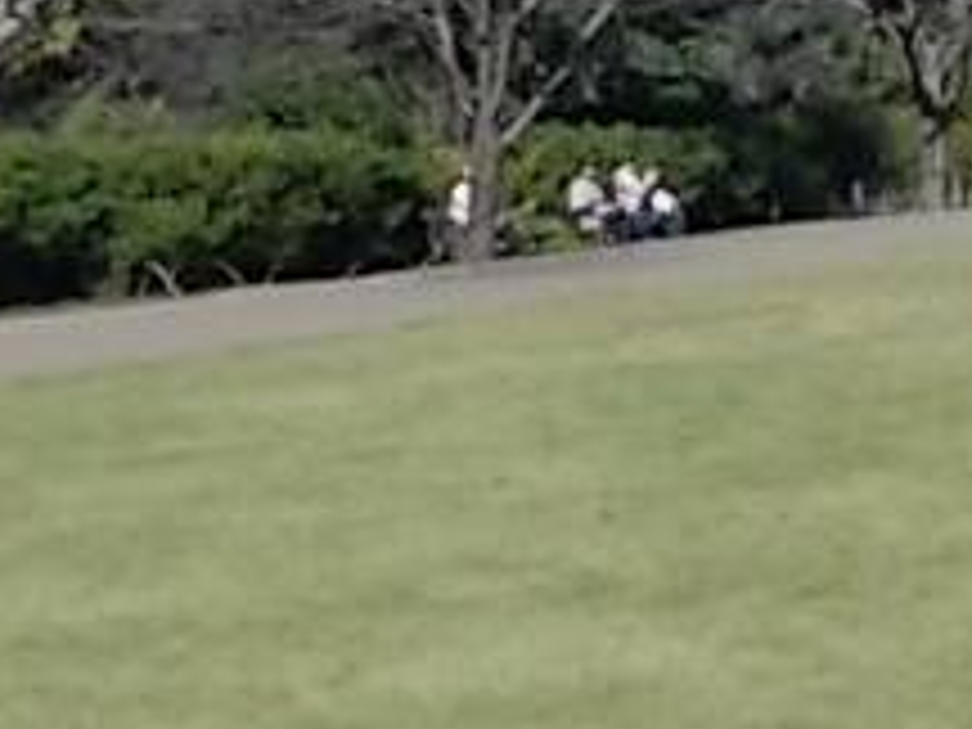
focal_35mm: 193
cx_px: 464
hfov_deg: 10.2
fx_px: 5419
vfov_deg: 7.6
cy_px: -135
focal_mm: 4.6
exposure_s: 1/200
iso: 80
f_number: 8
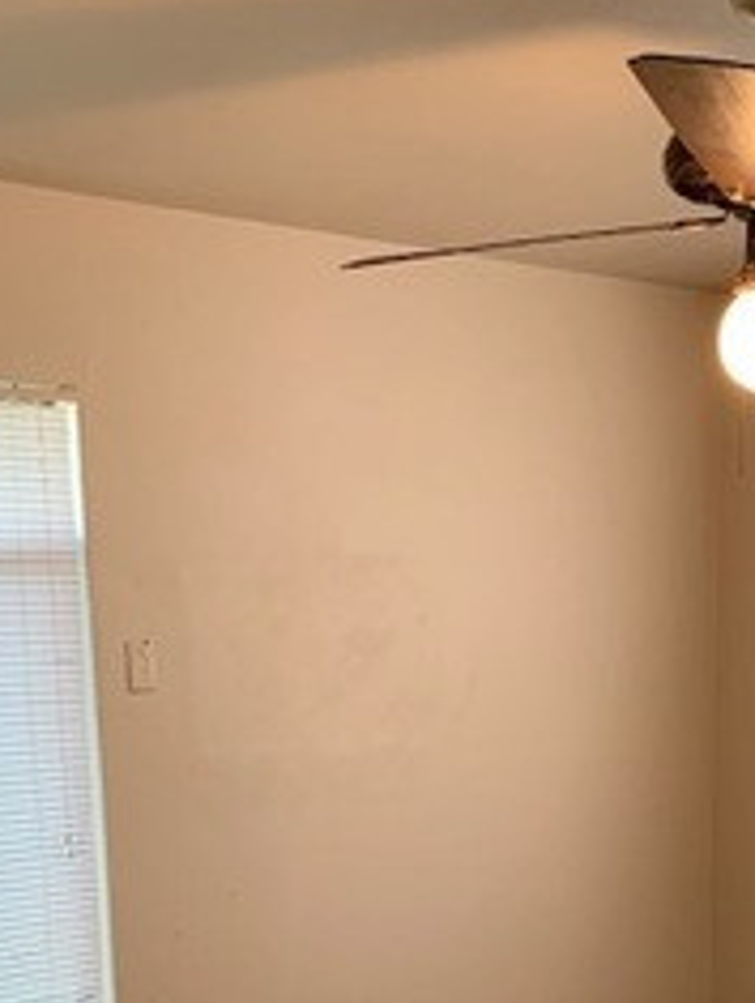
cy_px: 901
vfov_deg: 34.2
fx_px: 1537
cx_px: 431
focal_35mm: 53
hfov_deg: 27.6
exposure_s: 1/60
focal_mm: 4.25
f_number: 1.8
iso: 200
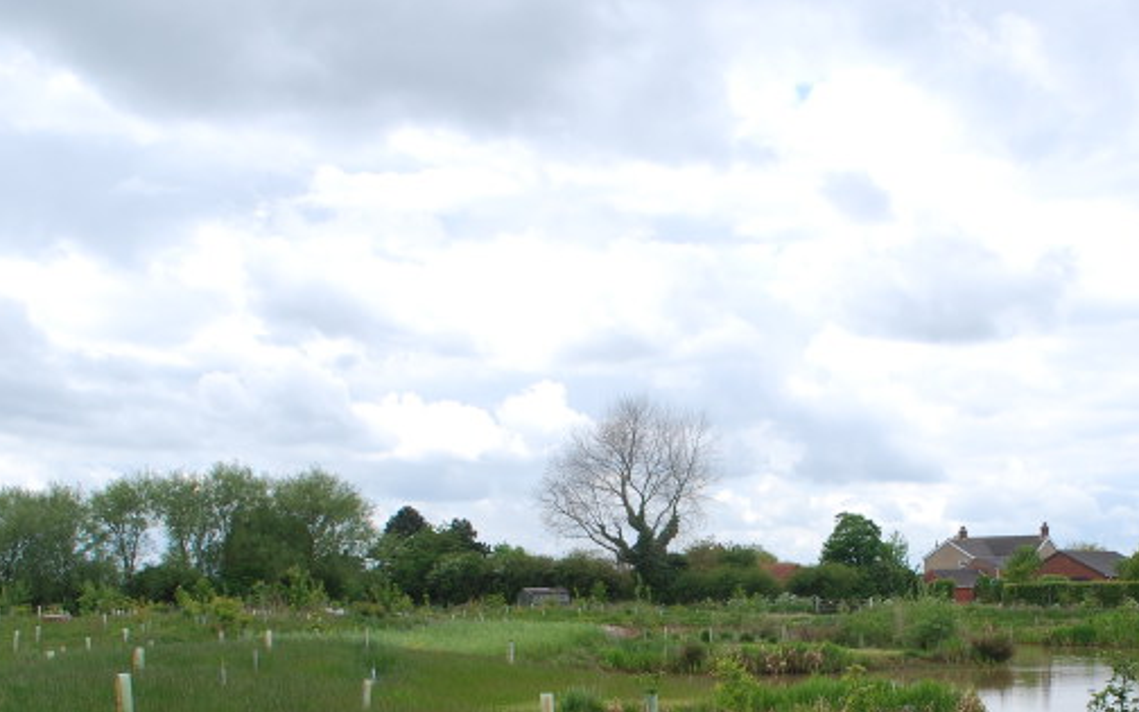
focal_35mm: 49
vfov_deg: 25.8
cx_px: 832
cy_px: 597
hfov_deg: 40.1
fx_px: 1521
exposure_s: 1/200
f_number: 10
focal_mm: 18
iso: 200
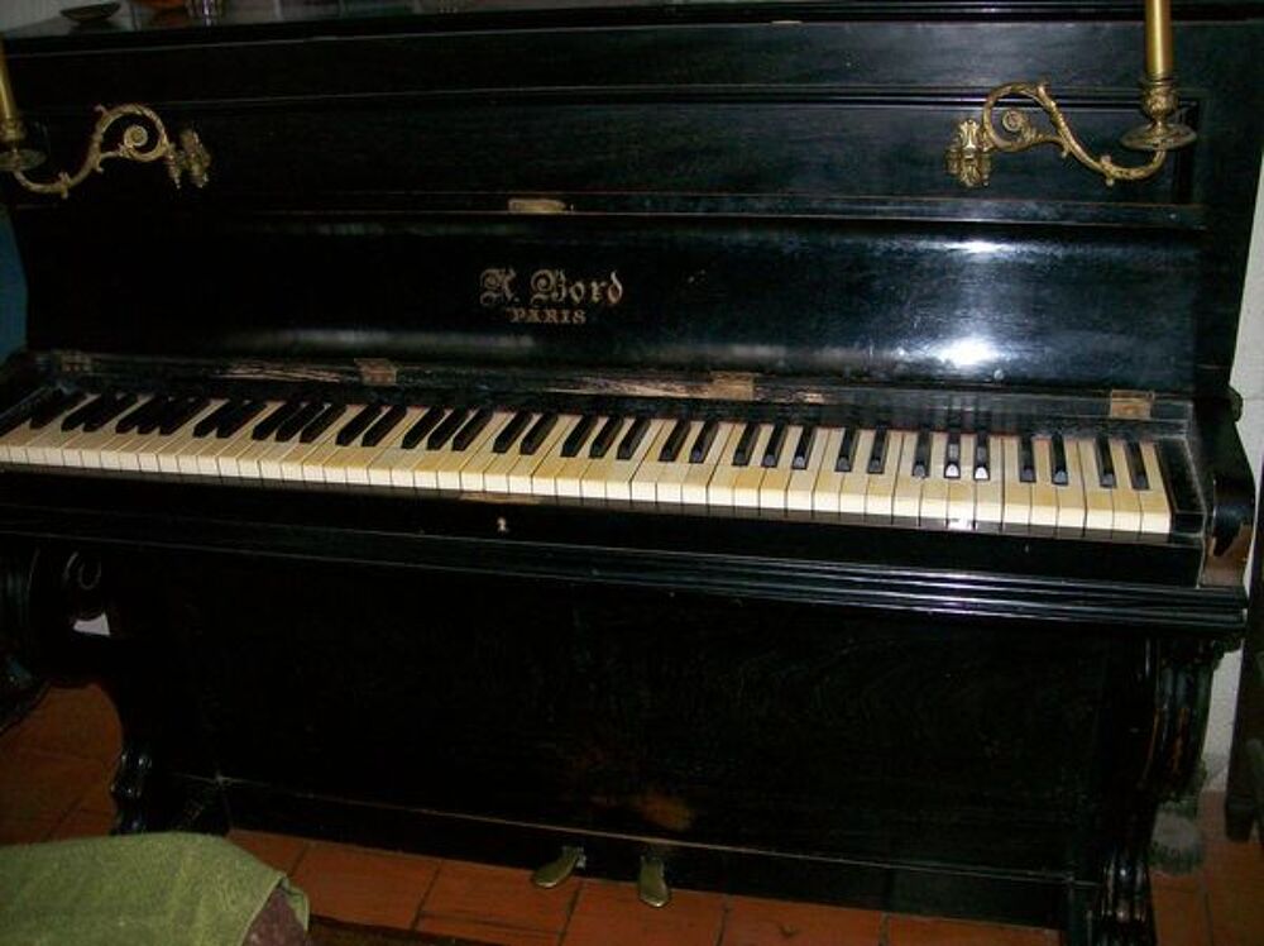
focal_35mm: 36
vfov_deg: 39.6
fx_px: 1313
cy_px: 473
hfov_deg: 51.4
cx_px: 632
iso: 140
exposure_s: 1/64
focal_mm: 6
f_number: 2.7
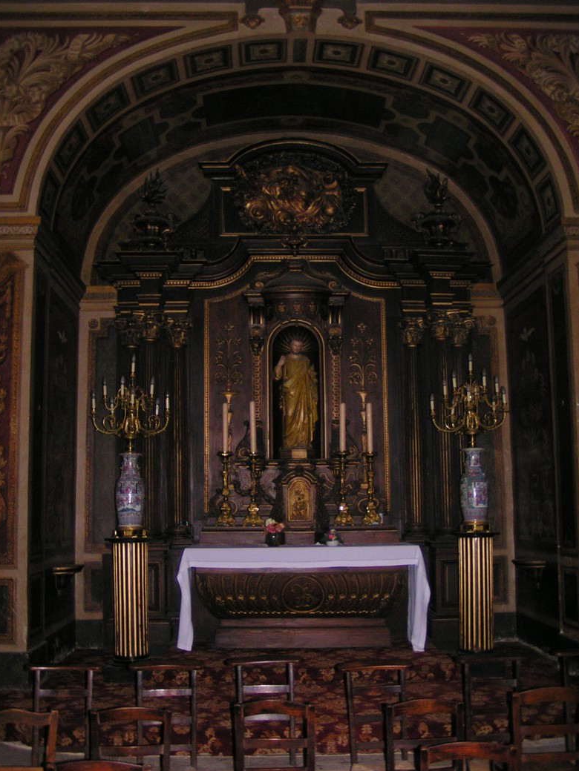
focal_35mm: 39
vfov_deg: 47.9
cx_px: 293
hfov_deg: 36.8
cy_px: 378
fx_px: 870
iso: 200
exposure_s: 1/40
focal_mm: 5.8
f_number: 2.8
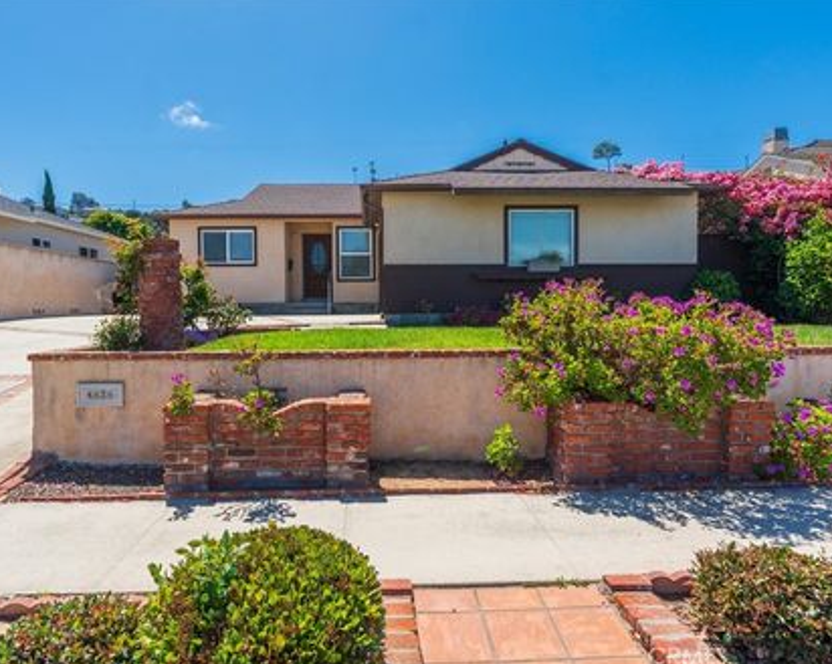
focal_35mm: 16
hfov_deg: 92.4
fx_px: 394
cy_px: 331
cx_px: 483
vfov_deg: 80.3
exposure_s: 1/640
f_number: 7.1
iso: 100
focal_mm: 14
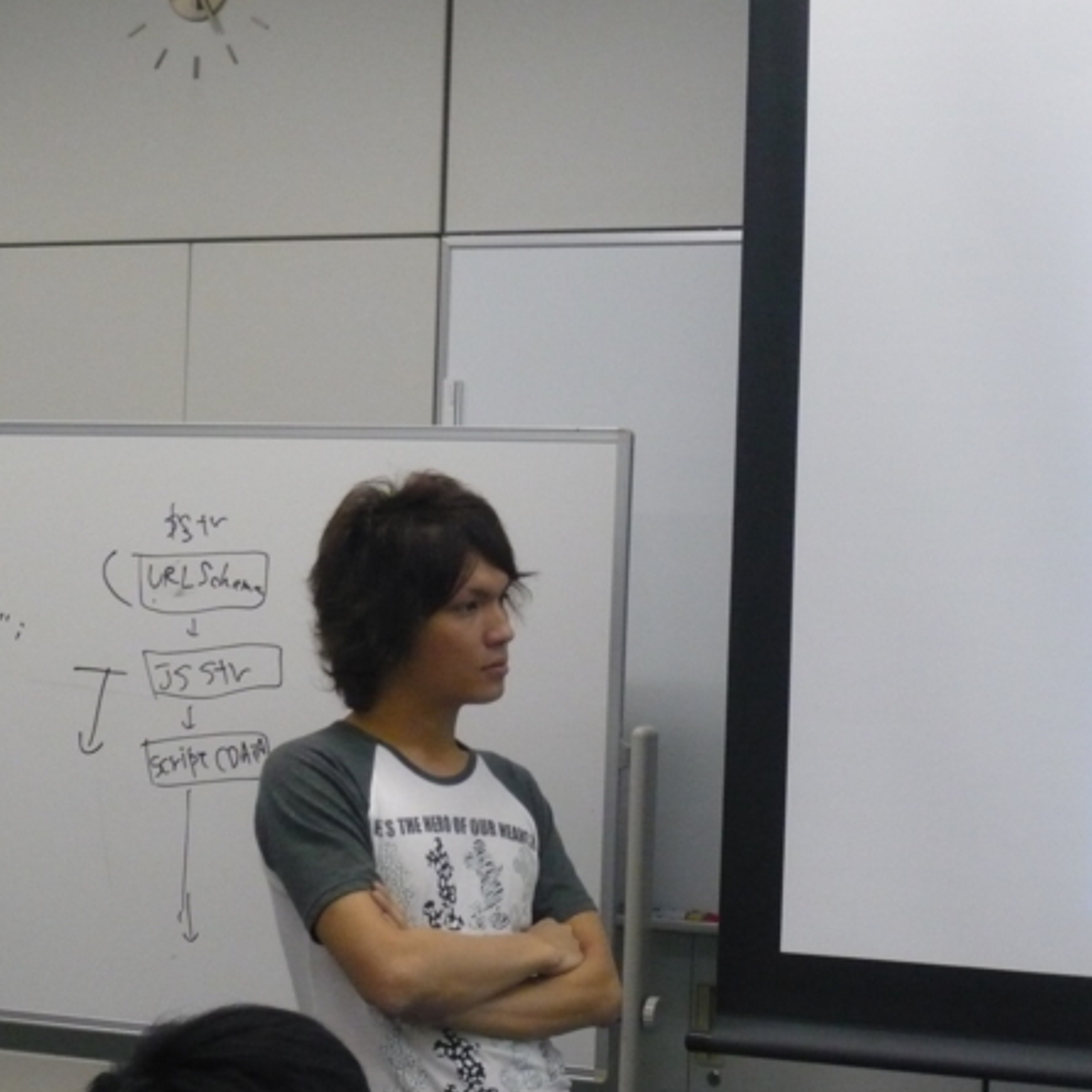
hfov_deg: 19.9
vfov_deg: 19.9
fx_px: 3105
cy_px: 542
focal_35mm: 87
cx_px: 481
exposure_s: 1/40
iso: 400
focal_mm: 12
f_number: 4.7
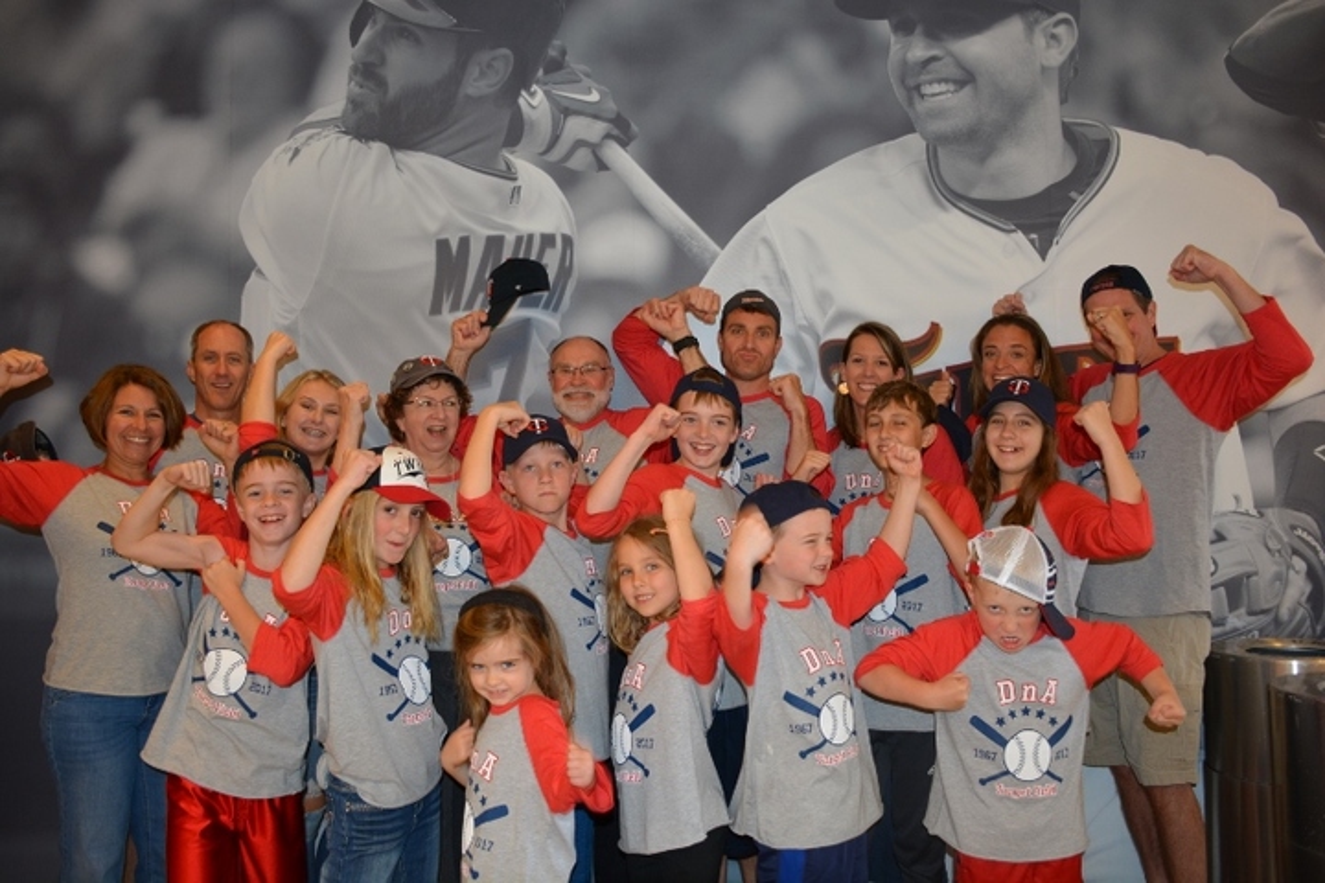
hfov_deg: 61.9
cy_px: 442
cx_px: 662
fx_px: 1104
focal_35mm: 30
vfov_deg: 43.6
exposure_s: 1/60
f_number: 3.5
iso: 500
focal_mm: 20
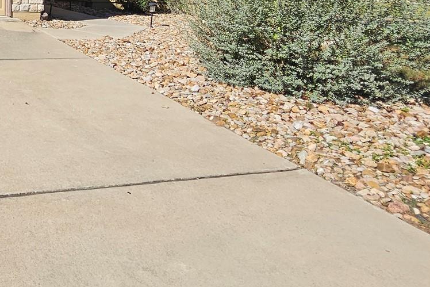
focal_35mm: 37
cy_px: -7
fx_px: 442
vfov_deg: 32.7
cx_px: -23
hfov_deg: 42.7
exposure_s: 1/3697
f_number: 2.2
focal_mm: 2.2
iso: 50
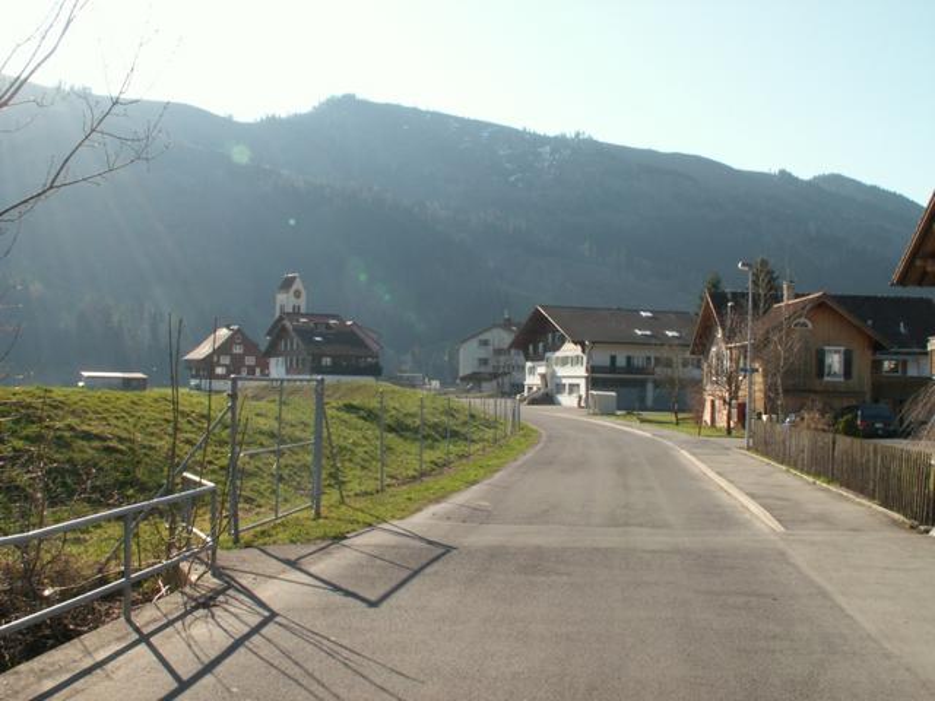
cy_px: 350
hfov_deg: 52.6
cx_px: 468
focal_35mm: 35
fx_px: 945
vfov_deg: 40.7
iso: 50
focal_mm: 5.86
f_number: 8
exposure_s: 1/80
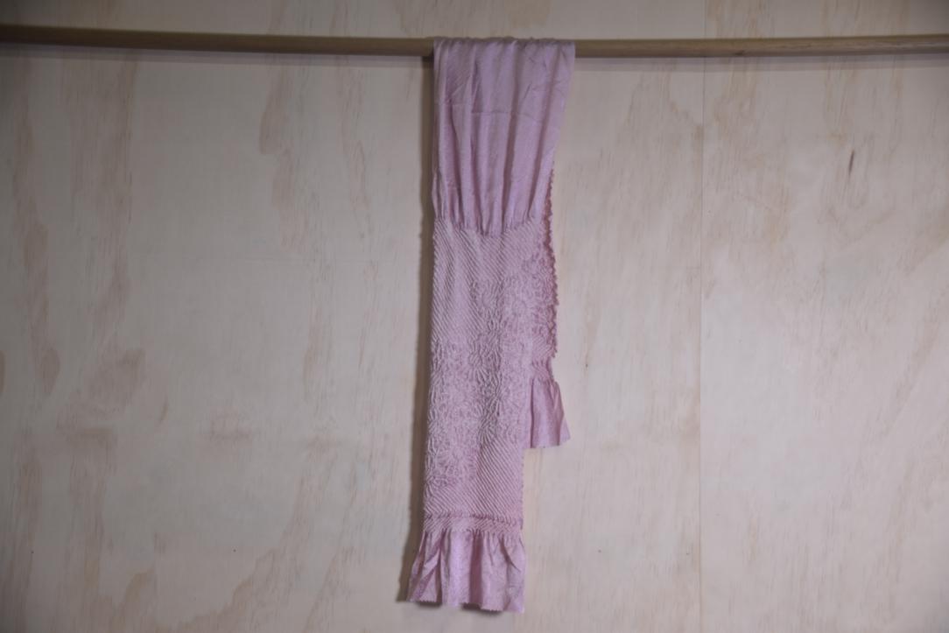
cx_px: 474
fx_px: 1740
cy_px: 316
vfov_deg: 20.6
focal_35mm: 66
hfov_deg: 30.5
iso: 400
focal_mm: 44
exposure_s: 1/100
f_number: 4.8
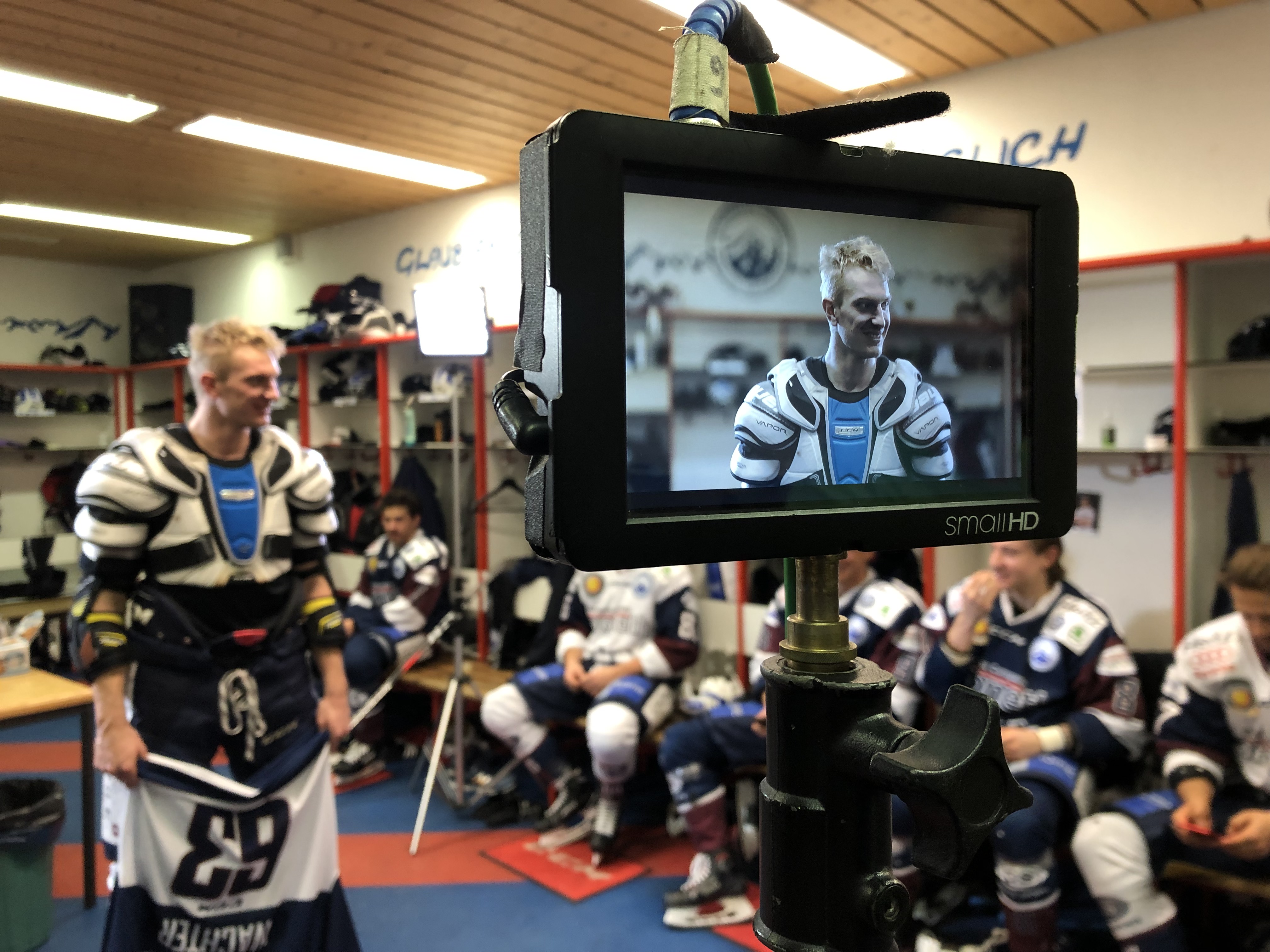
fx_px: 1027
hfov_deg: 63.4
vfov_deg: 49.7
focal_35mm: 28
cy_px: 476
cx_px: 635
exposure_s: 1/17
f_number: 1.8
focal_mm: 4
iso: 50
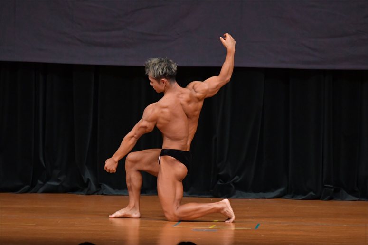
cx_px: 184
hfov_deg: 6.9
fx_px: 3065
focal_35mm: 300
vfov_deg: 4.6
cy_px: 122
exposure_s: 1/400
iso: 4000
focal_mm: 200
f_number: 5.6
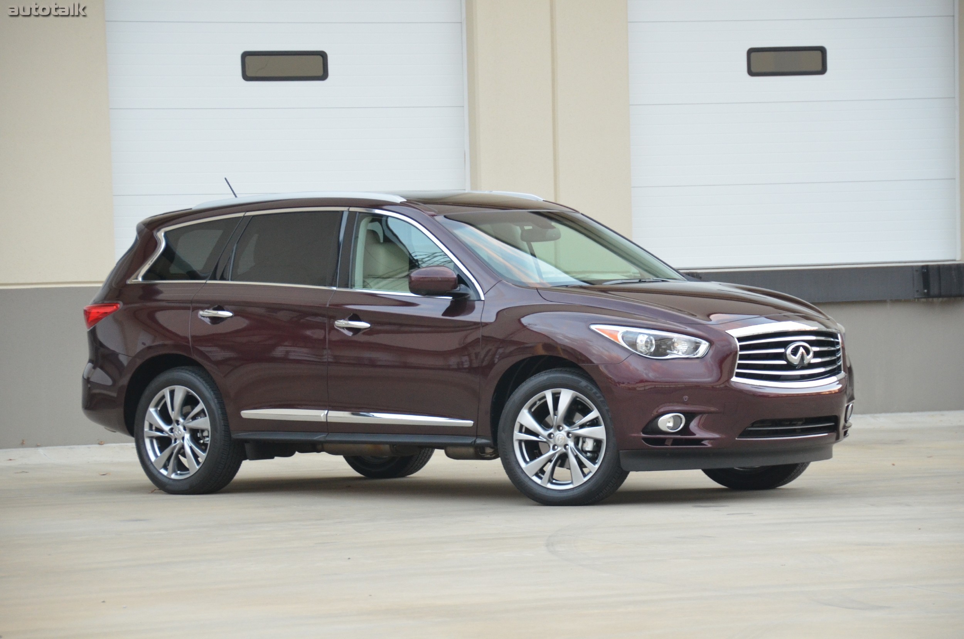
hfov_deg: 13.1
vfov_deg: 8.7
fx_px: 4209
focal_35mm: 158
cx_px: 482
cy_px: 320
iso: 1600
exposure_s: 1/60
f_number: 5.3
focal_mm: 105
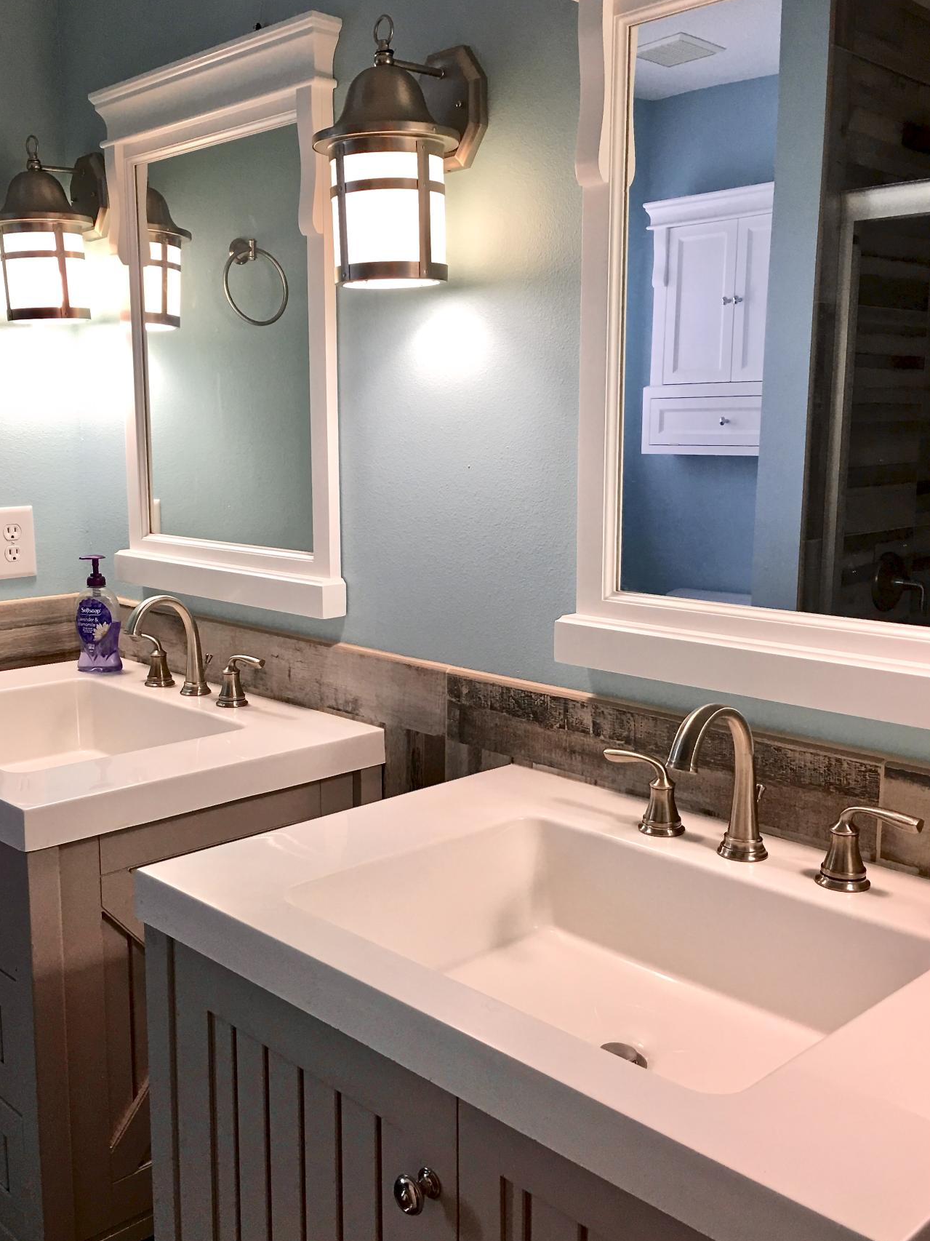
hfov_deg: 41.7
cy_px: 617
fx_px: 1218
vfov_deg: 54.0
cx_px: 415
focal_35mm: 34
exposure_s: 1/30
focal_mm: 4.15
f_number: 2.2
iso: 32
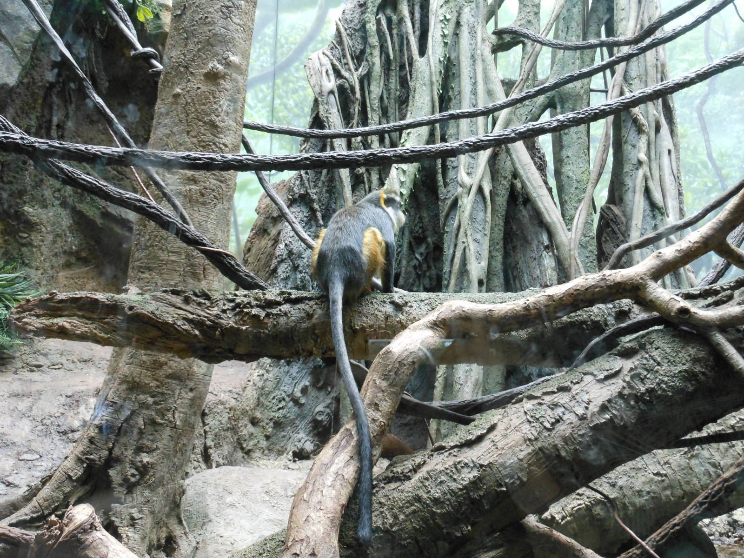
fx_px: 838
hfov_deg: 47.9
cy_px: 279
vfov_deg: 36.8
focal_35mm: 39
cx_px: 372
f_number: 4.3
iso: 400
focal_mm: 6.9
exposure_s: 1/20
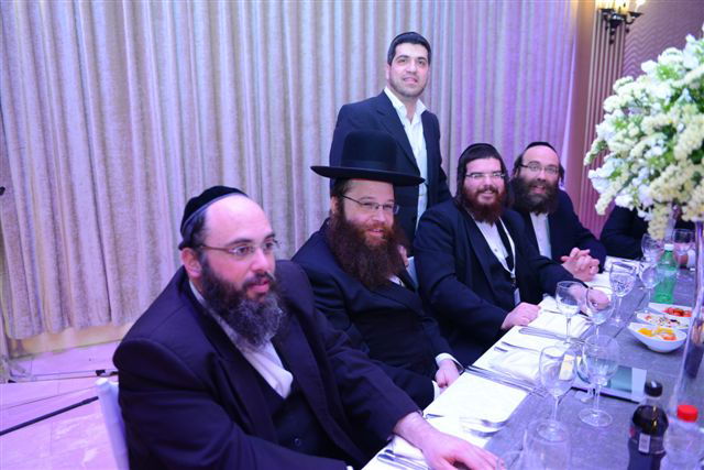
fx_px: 606
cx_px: 352
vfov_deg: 42.3
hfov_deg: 60.3
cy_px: 235
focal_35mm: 31
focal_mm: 31
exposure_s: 1/50
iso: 1000
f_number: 3.2
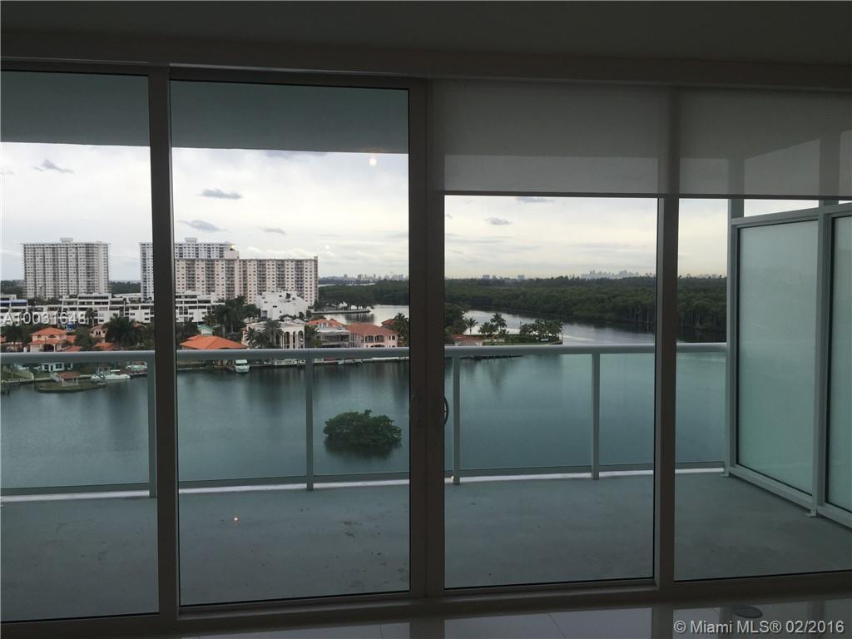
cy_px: 320
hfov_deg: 61.7
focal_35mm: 29
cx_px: 426
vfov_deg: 48.2
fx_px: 714
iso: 32
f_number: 2.2
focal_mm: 4.15
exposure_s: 1/125
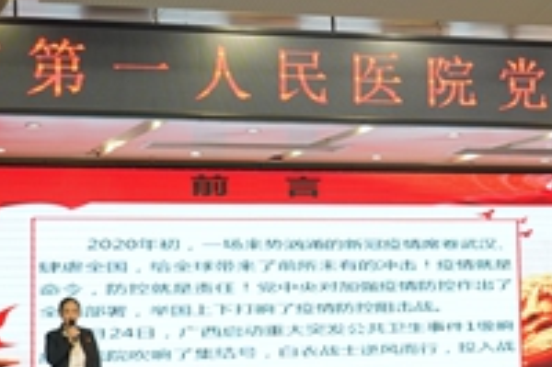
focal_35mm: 105
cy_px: 156
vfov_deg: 13.0
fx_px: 1609
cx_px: 356
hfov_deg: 19.4
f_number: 4
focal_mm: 30
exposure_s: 1/60
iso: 500
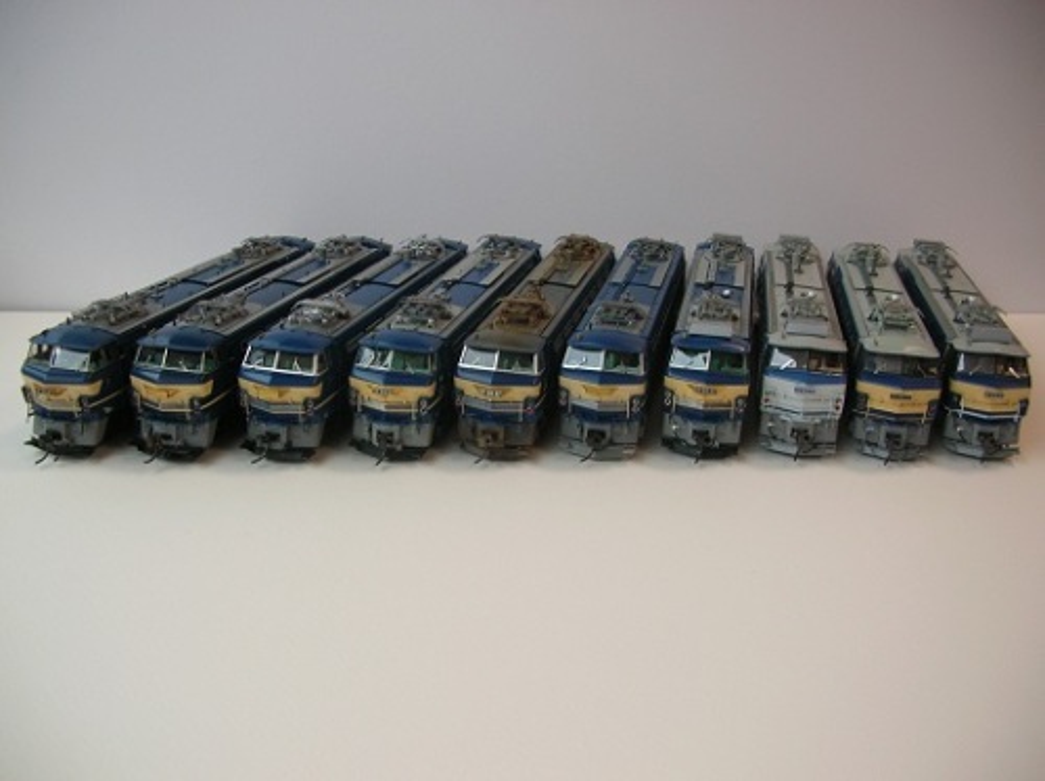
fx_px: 1056
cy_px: 390
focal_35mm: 35
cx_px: 522
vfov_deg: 40.6
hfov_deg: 52.7
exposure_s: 1/28.4
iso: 50
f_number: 2.8
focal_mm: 5.8
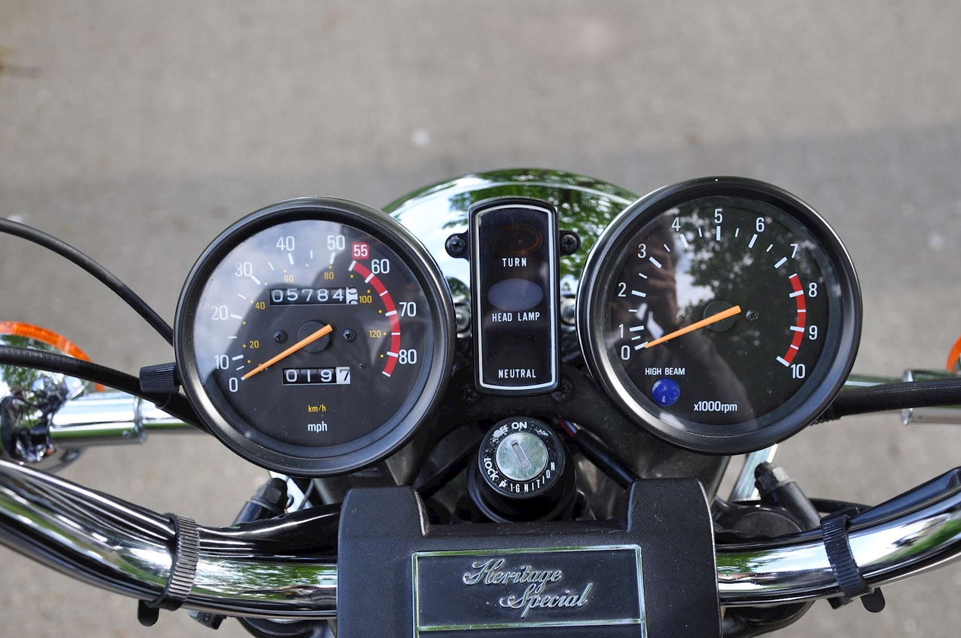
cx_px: 490
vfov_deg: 22.7
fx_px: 1588
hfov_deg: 33.7
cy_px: 351
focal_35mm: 60
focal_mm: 35
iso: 220
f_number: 5.6
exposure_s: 1/125
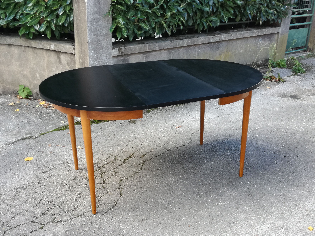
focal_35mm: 36
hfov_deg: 51.4
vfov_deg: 39.7
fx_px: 328
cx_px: 158
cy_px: 118
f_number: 2
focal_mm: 3.79
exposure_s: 1/50
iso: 64
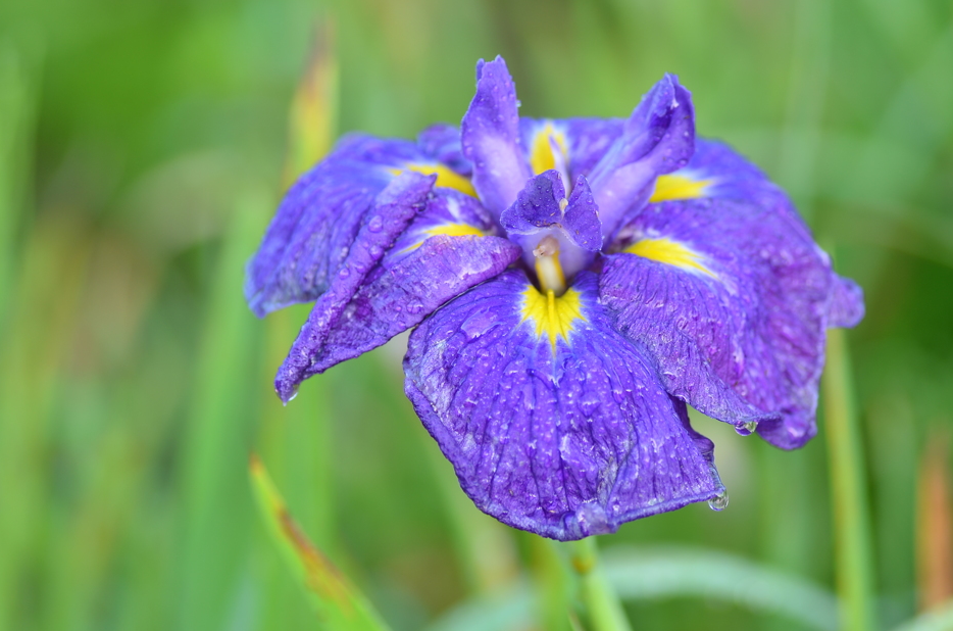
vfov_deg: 9.2
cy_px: 287
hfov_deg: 13.9
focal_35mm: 148
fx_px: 3909
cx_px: 507
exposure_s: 1/125
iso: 100
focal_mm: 90
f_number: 3.2
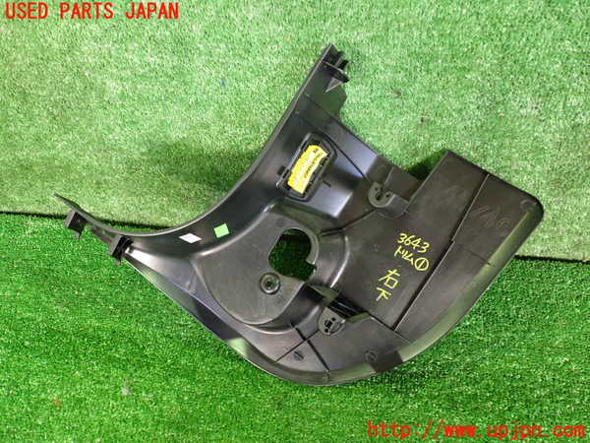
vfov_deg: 46.8
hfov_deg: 60.0
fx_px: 511
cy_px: 222
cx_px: 295
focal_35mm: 30
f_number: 2.3
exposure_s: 1/30
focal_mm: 5.4
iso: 800
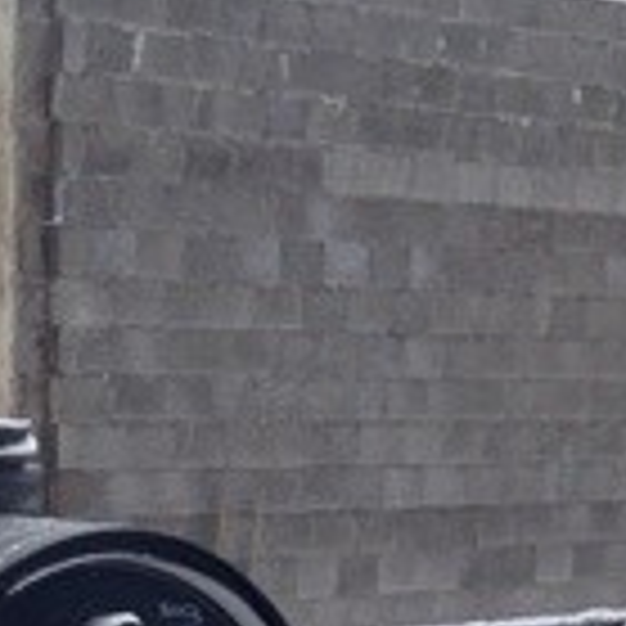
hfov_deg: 15.0
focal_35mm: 112
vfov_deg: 15.1
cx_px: -137
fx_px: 2292
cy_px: 739
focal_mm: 4.12
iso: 50
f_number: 2.4
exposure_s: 1/507
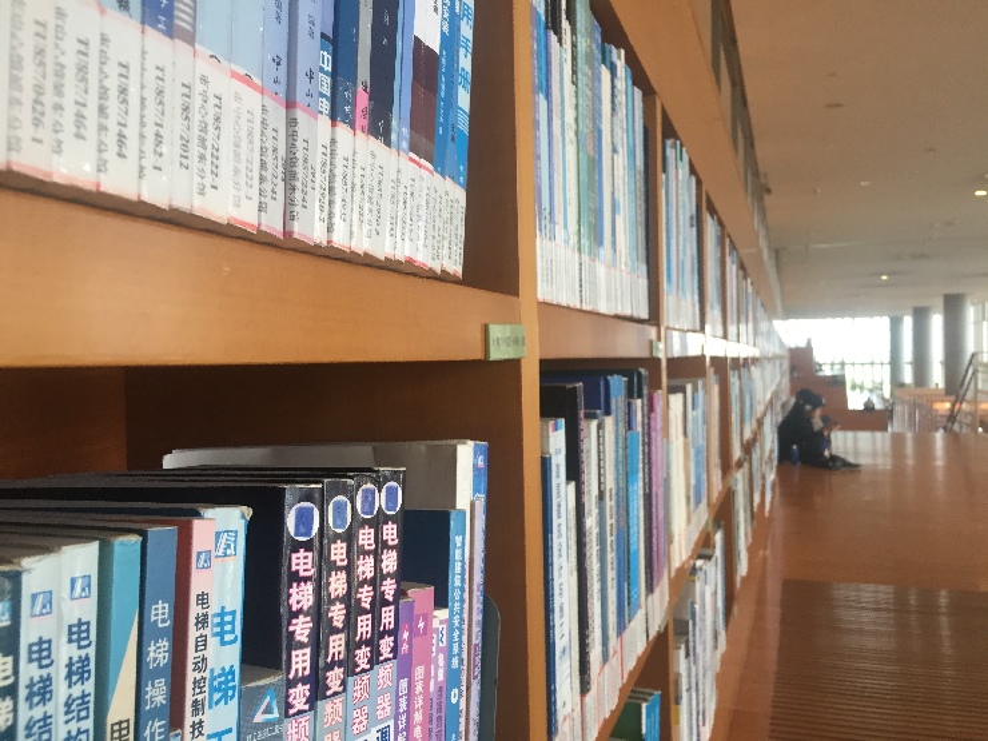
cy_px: 370
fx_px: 828
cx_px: 494
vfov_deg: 48.2
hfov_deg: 61.7
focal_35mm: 29
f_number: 2.2
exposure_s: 1/33
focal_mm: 4.15
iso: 50
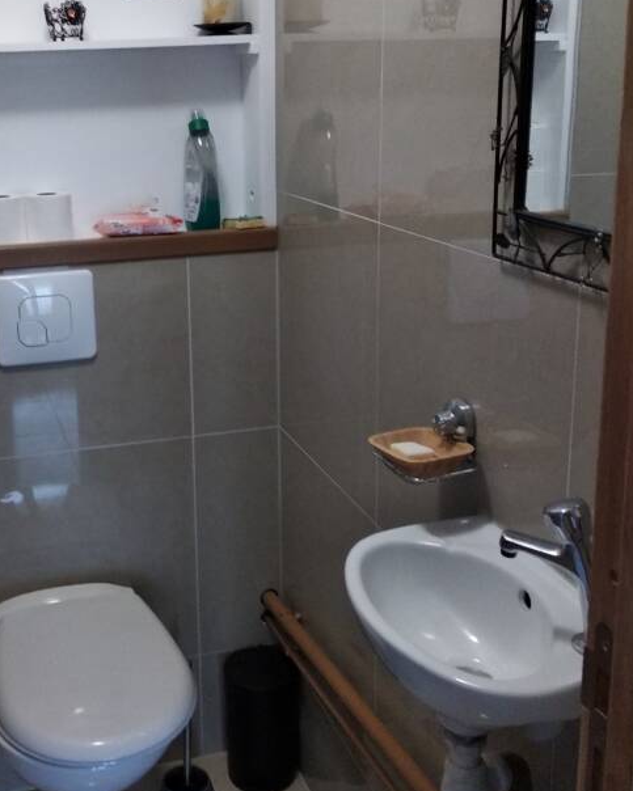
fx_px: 984
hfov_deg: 35.0
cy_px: 303
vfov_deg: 43.5
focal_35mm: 42
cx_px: 172
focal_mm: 3.81
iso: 640
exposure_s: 1/33
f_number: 2.2
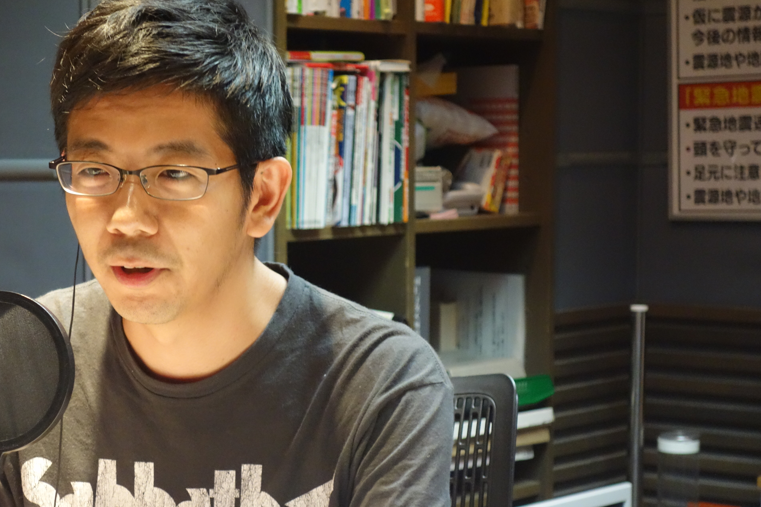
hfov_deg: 23.5
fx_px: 1818
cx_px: 216
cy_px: 288
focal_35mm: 86
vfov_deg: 15.9
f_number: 3.5
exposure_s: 1/50
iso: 1600
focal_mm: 22.25
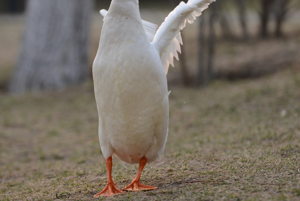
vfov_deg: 3.8
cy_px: 79
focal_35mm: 359
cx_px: 129
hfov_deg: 5.7
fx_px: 2993
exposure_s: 1/1600
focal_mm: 200
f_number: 3.2
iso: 640
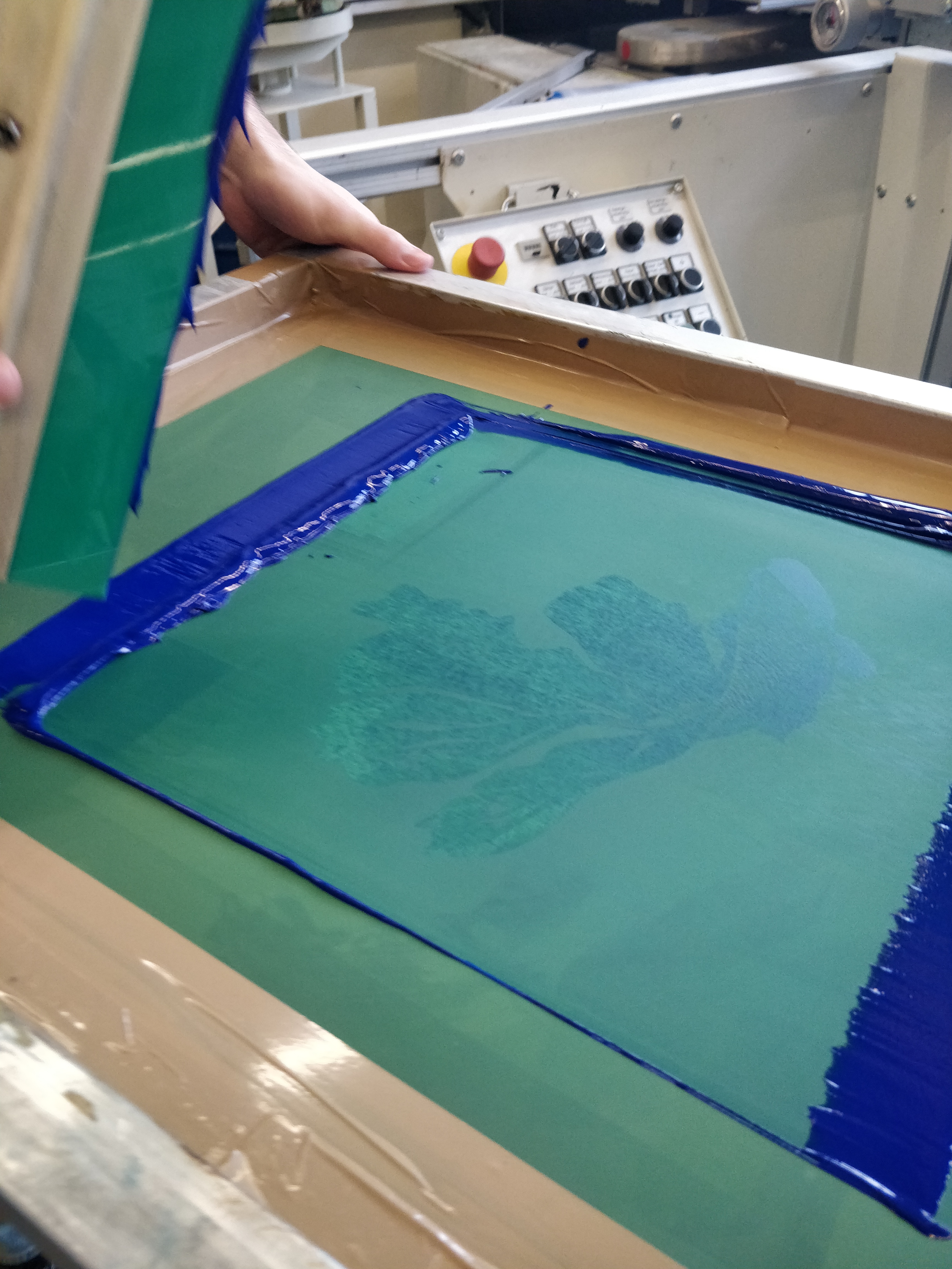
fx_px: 880
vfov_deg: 71.6
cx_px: 476
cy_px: 634
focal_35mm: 24
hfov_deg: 56.8
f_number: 1.7
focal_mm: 4.1
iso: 400
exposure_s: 1/50
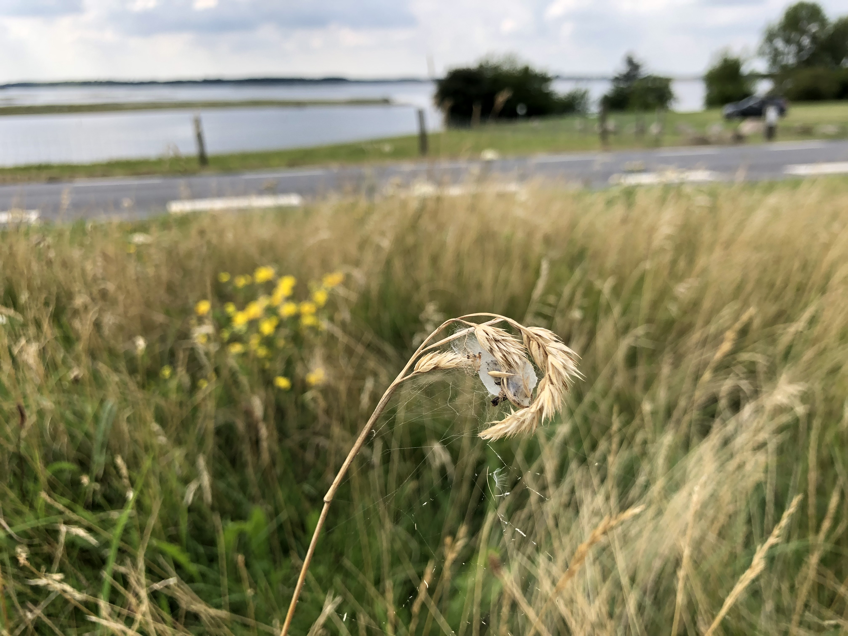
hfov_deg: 63.4
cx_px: 424
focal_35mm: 28
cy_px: 318
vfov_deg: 49.7
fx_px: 686
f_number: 1.8
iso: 20
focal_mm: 3.99
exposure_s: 1/738
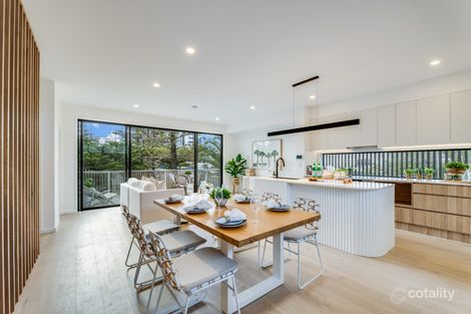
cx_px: 236
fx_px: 183
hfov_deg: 104.3
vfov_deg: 81.2
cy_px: 157
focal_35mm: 14
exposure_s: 1/60
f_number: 11
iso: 320
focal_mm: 14
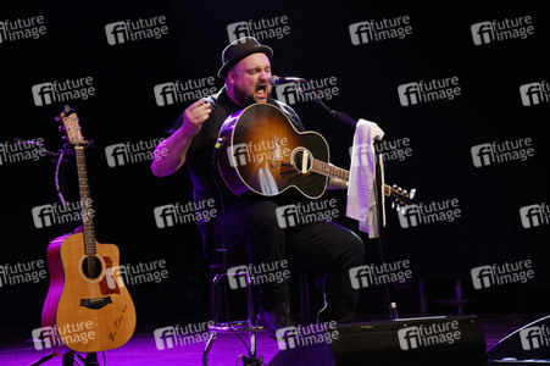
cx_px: 275
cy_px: 183
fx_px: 1832
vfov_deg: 11.4
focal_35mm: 120
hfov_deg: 17.1
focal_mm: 120
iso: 800
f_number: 7.1
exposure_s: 1/60
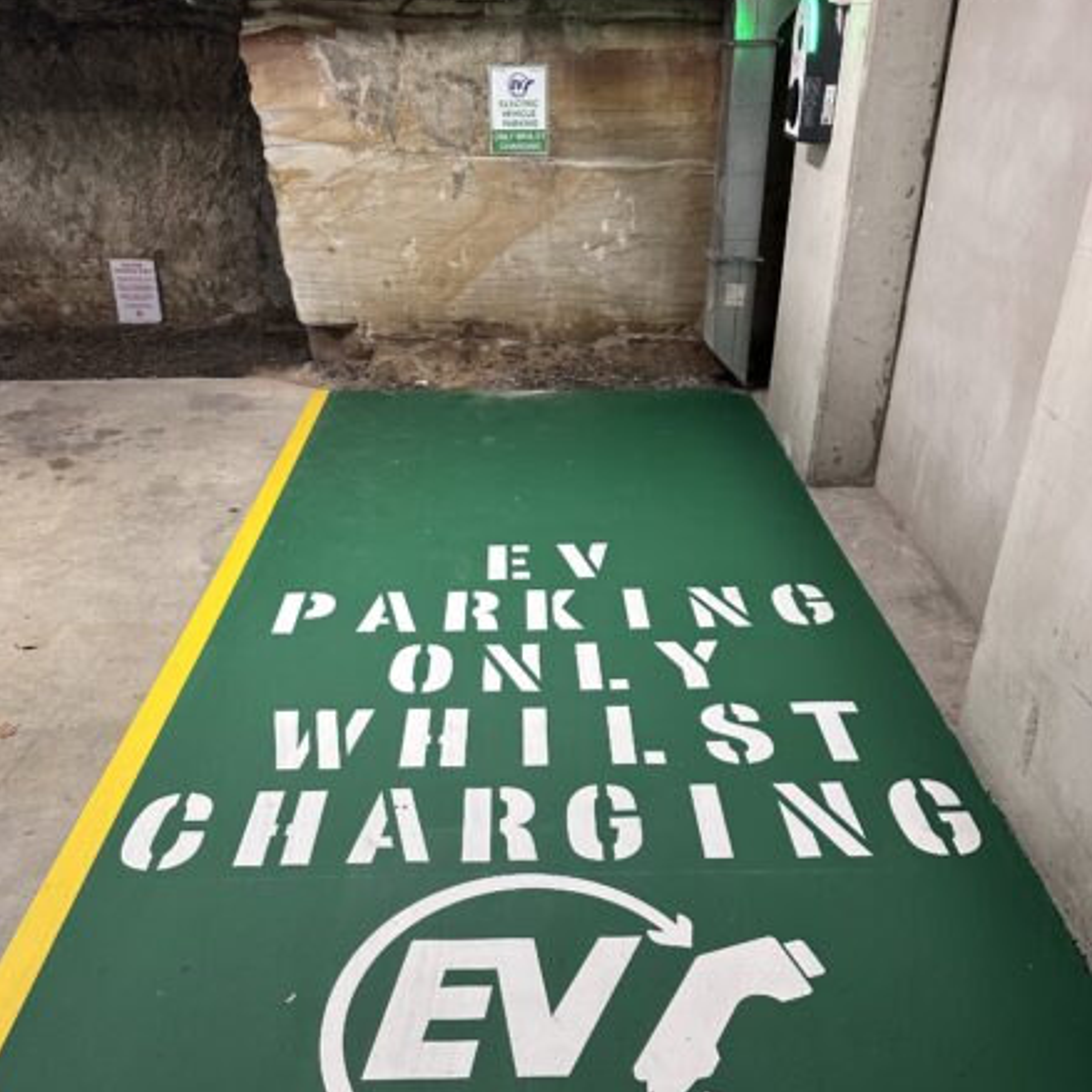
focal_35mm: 29
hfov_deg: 55.6
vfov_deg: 54.9
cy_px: 689
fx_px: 1035
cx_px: 537
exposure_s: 1/50
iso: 250
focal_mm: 6.86
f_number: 1.78
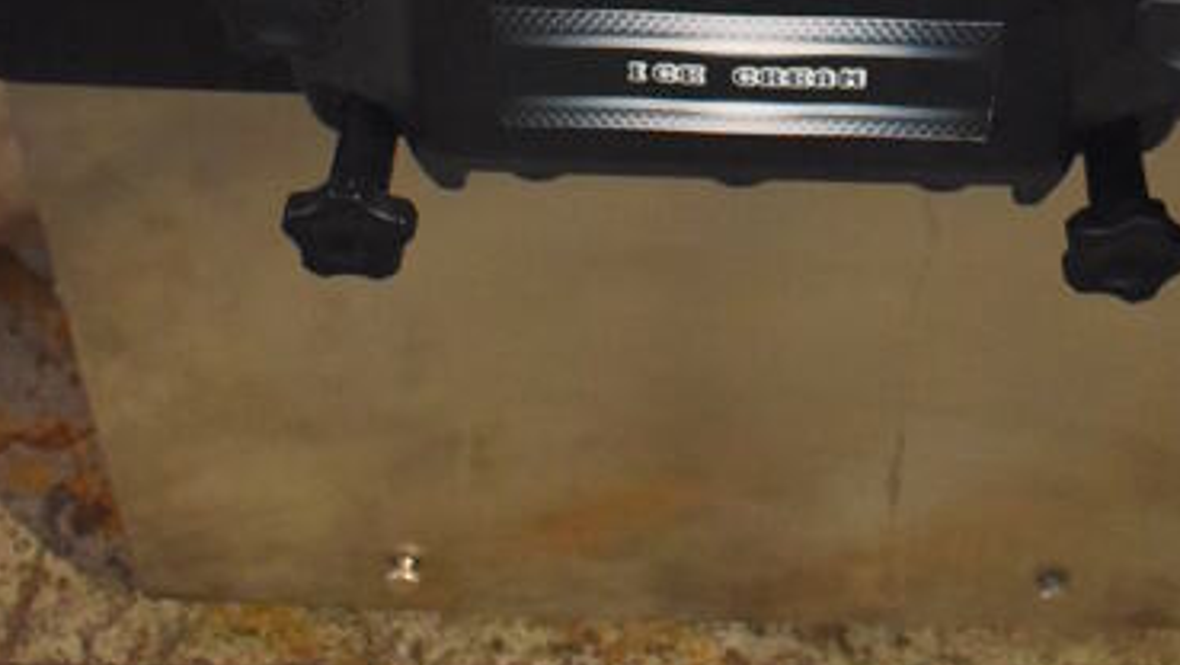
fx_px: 2191
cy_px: -337
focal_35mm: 70
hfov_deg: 30.0
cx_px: 755
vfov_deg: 15.8
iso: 5000
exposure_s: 1/125
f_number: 3.5
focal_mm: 18
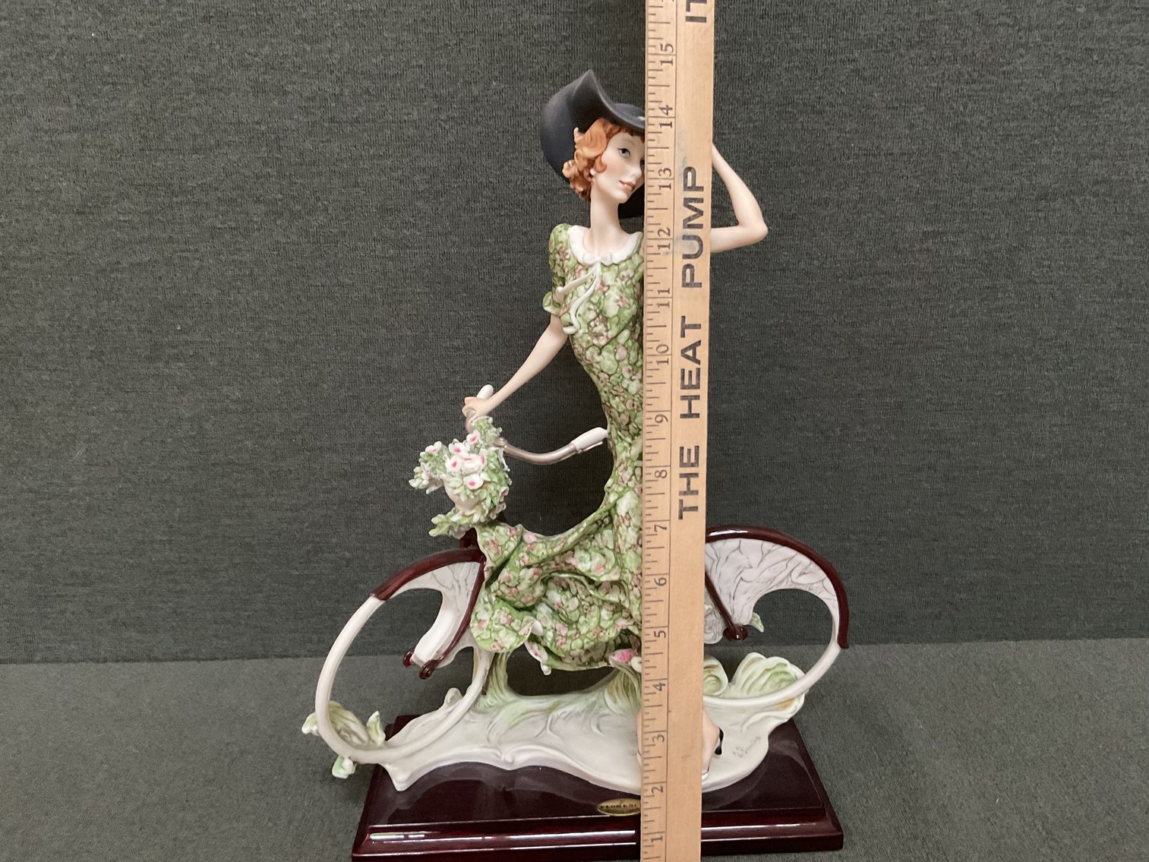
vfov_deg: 48.2
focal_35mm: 29
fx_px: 963
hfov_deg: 61.7
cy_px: 431
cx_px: 574
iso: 500
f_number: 1.8
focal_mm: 3
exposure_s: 1/30
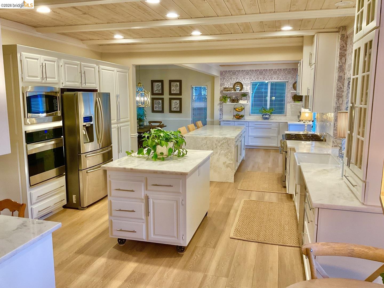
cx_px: 192
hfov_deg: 61.7
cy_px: 144
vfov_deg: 48.2
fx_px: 322
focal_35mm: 29
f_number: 1.8
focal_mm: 3
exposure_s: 1/60
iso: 80
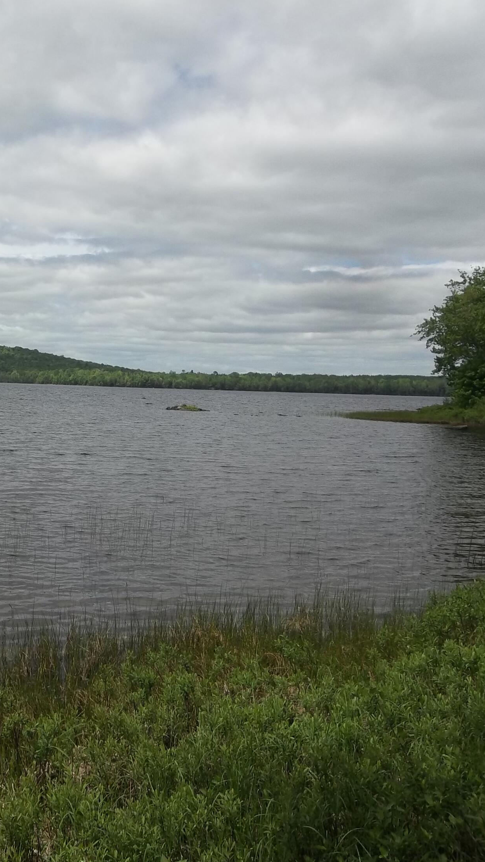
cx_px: 88
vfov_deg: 50.5
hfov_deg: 29.0
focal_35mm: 40
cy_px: 427
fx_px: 914
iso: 80
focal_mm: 4.9
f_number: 8.9
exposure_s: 1/320
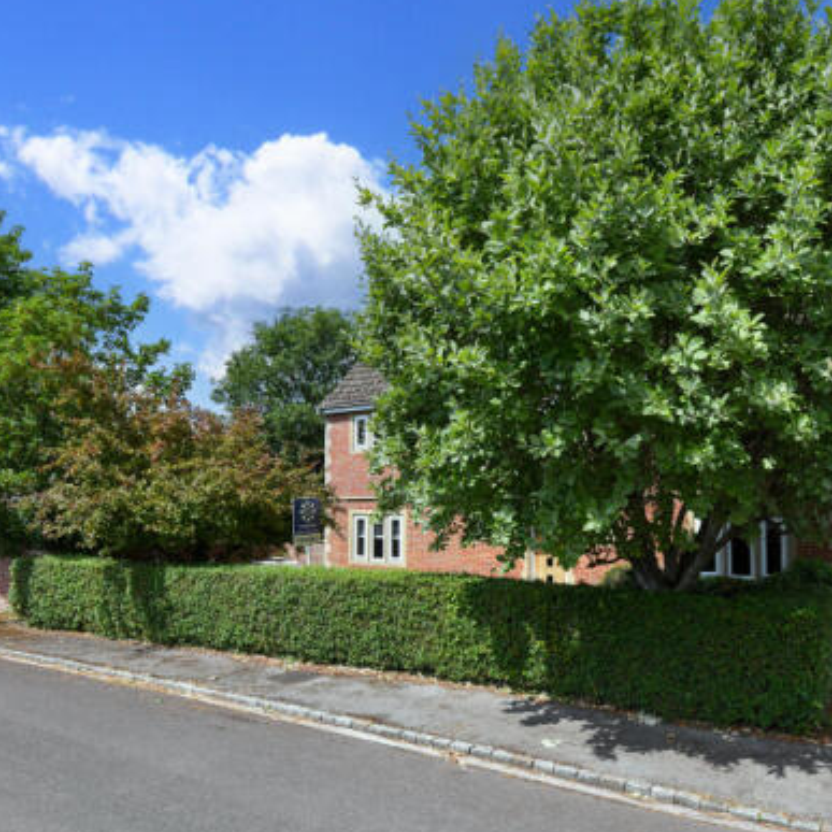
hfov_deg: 66.5
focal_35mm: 23
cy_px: 457
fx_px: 625
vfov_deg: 67.1
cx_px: 506
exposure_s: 1/1250
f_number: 6.3
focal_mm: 16
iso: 320
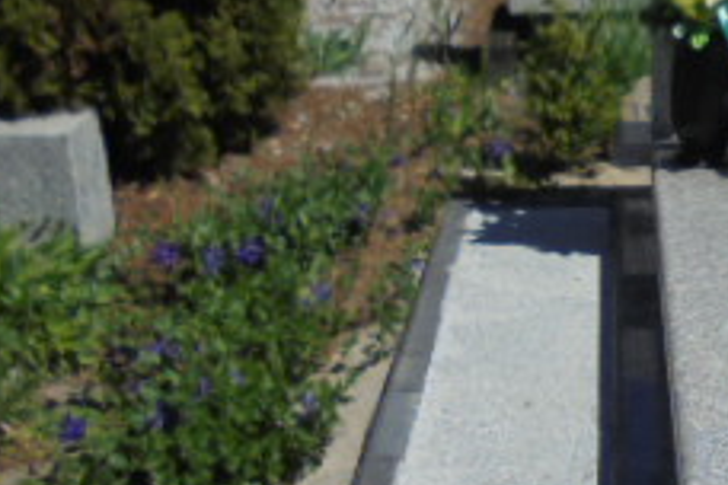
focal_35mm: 76
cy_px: 249
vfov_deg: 17.9
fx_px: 1537
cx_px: 923
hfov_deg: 23.8
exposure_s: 1/250
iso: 100
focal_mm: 4.6
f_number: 11.5
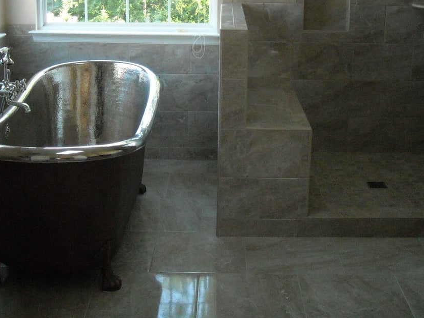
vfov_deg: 25.7
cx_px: 206
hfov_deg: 34.3
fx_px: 686
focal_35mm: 56
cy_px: 65
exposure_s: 1/250
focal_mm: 5.7
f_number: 2.8
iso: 541
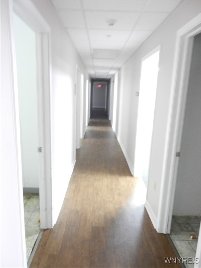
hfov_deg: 54.9
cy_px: 134
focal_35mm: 25
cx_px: 100
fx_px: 194
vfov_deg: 69.4
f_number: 3.5
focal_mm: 4.5
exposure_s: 1/3
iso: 400
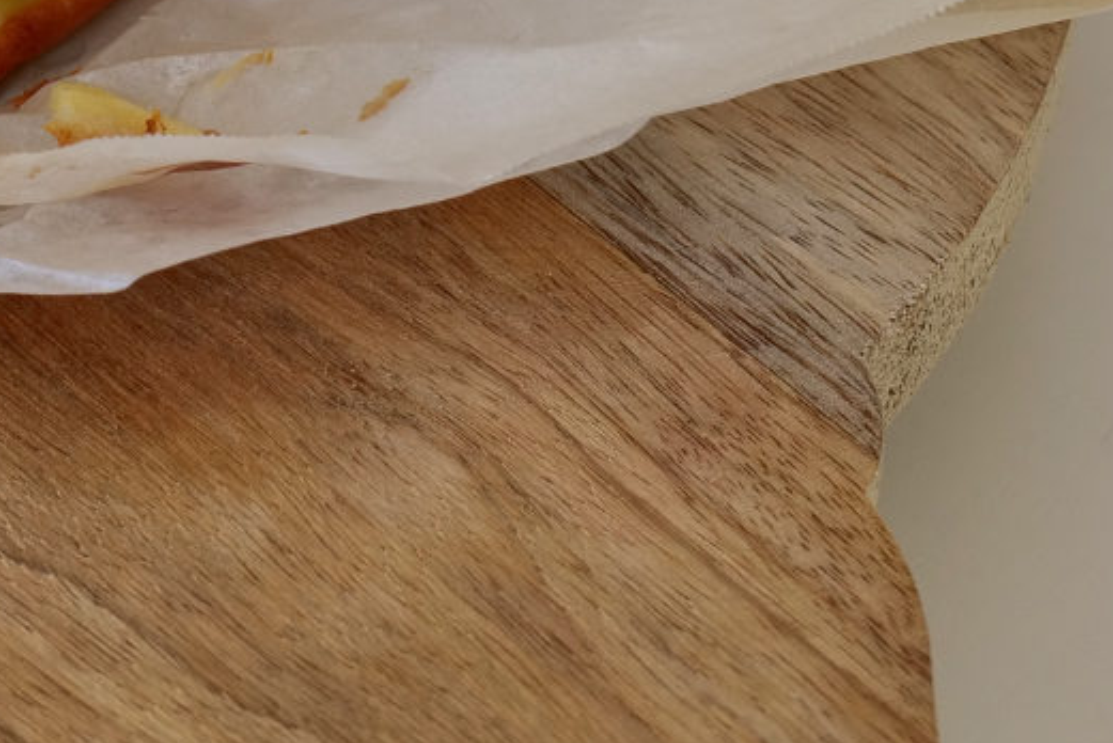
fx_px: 6836
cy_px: -135
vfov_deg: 6.2
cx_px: -626
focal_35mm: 221
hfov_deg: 9.0
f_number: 8
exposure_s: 1/60
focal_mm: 60
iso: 640
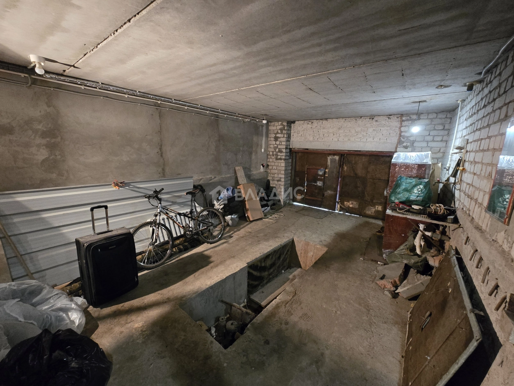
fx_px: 193
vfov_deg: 89.9
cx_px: 257
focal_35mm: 13
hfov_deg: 106.2
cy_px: 193
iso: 1250
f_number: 2.2
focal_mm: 2.2
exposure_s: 1/33.3
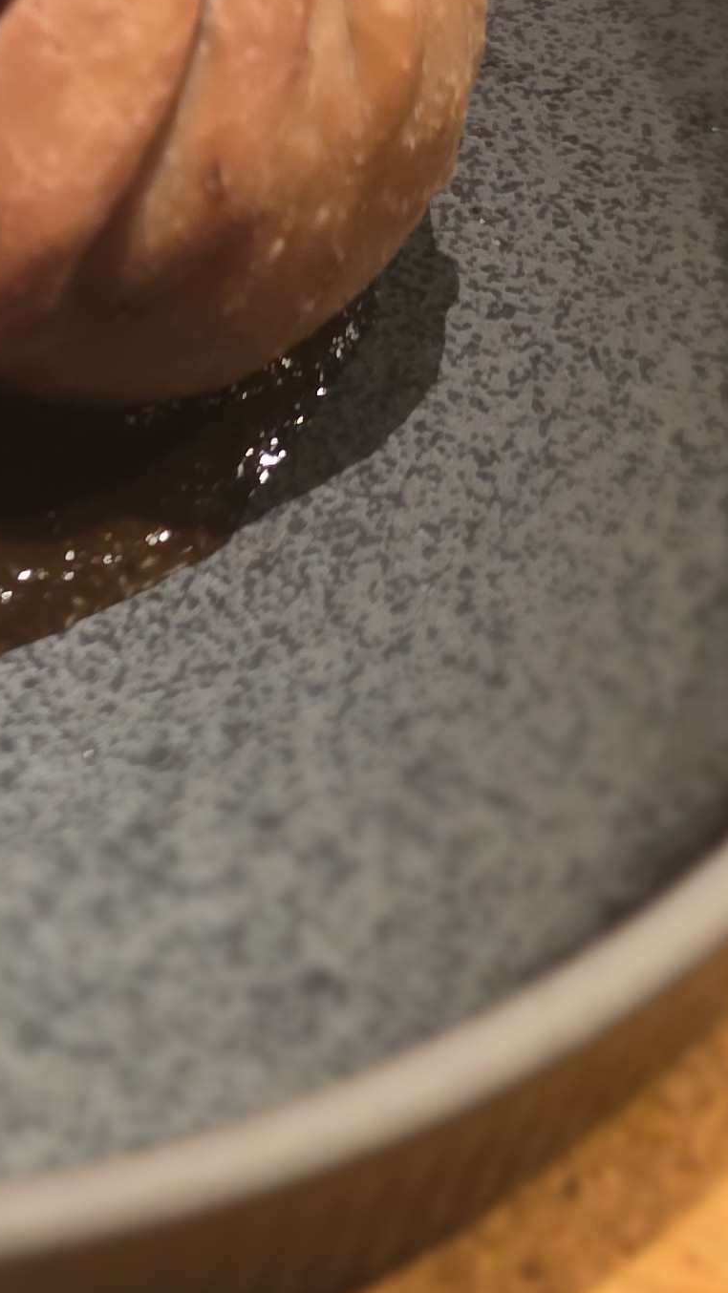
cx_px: -304
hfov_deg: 15.3
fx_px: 2539
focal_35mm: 74
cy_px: 197
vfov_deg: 27.8
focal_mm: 6.25
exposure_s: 1/24
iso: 1000
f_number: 1.7
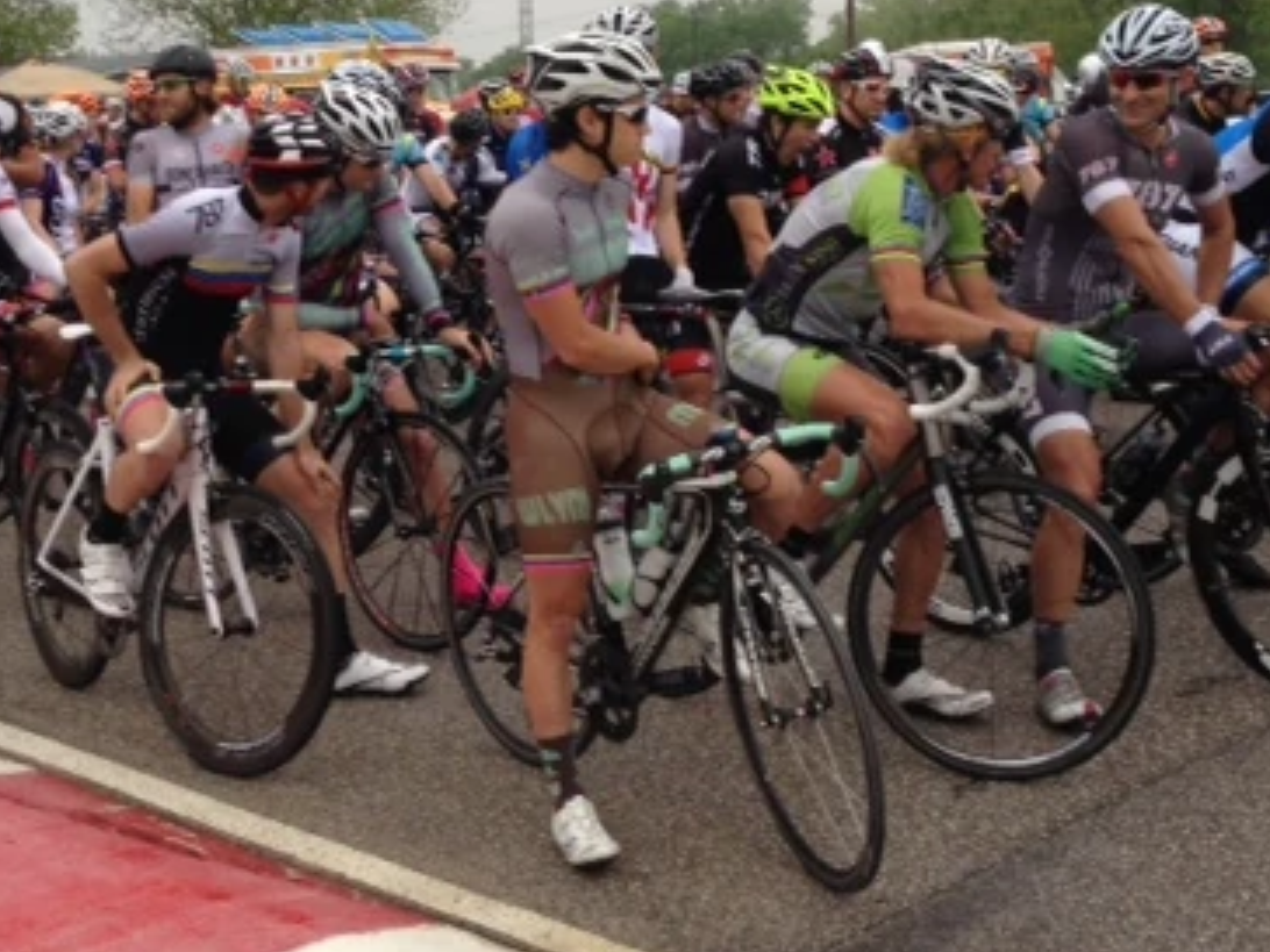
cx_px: 551
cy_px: 275
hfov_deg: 33.2
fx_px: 2128
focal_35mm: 58
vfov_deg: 25.0
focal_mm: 4.12
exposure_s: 1/120
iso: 50
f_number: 2.4
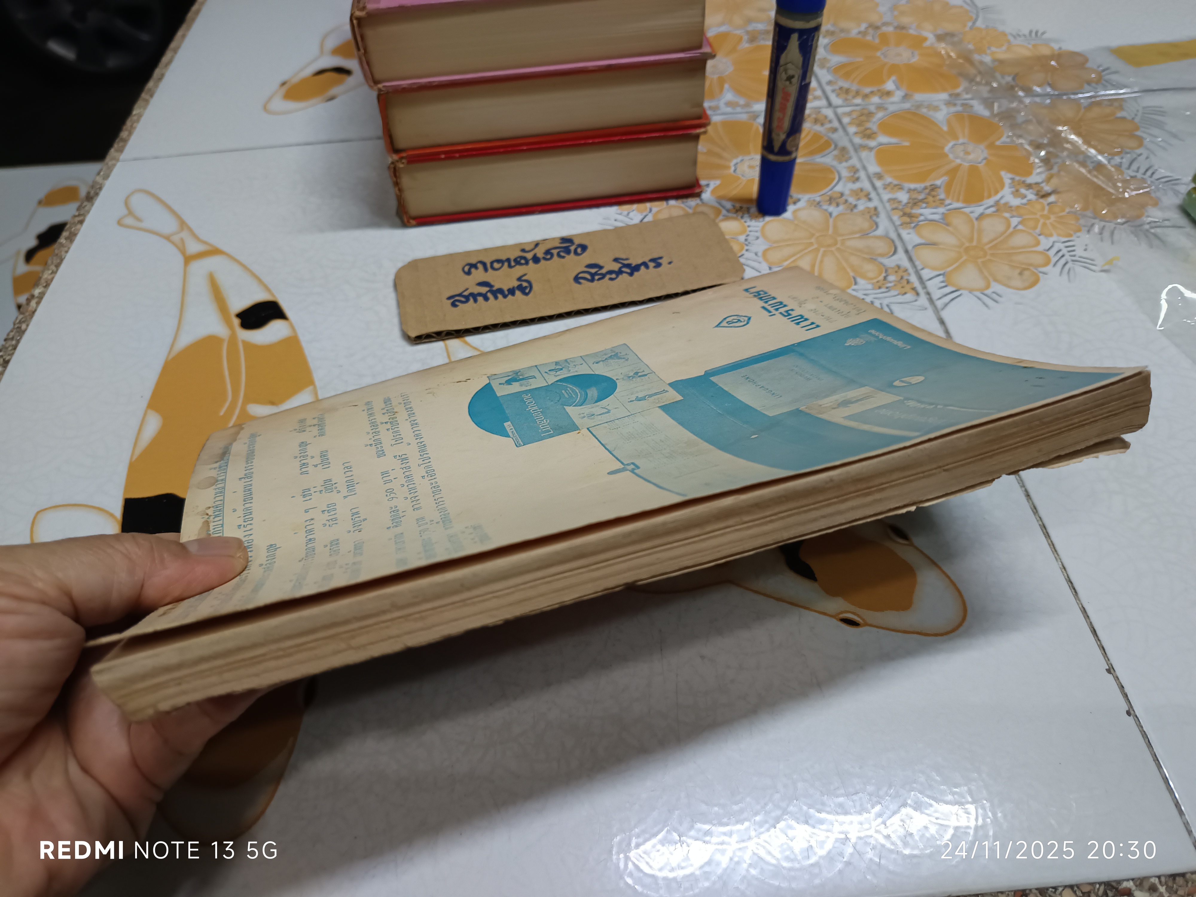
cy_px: 448
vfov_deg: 56.8
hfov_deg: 71.6
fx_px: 829
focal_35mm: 24
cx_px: 598
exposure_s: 1/33.3
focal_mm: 5.31
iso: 1049
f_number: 1.7
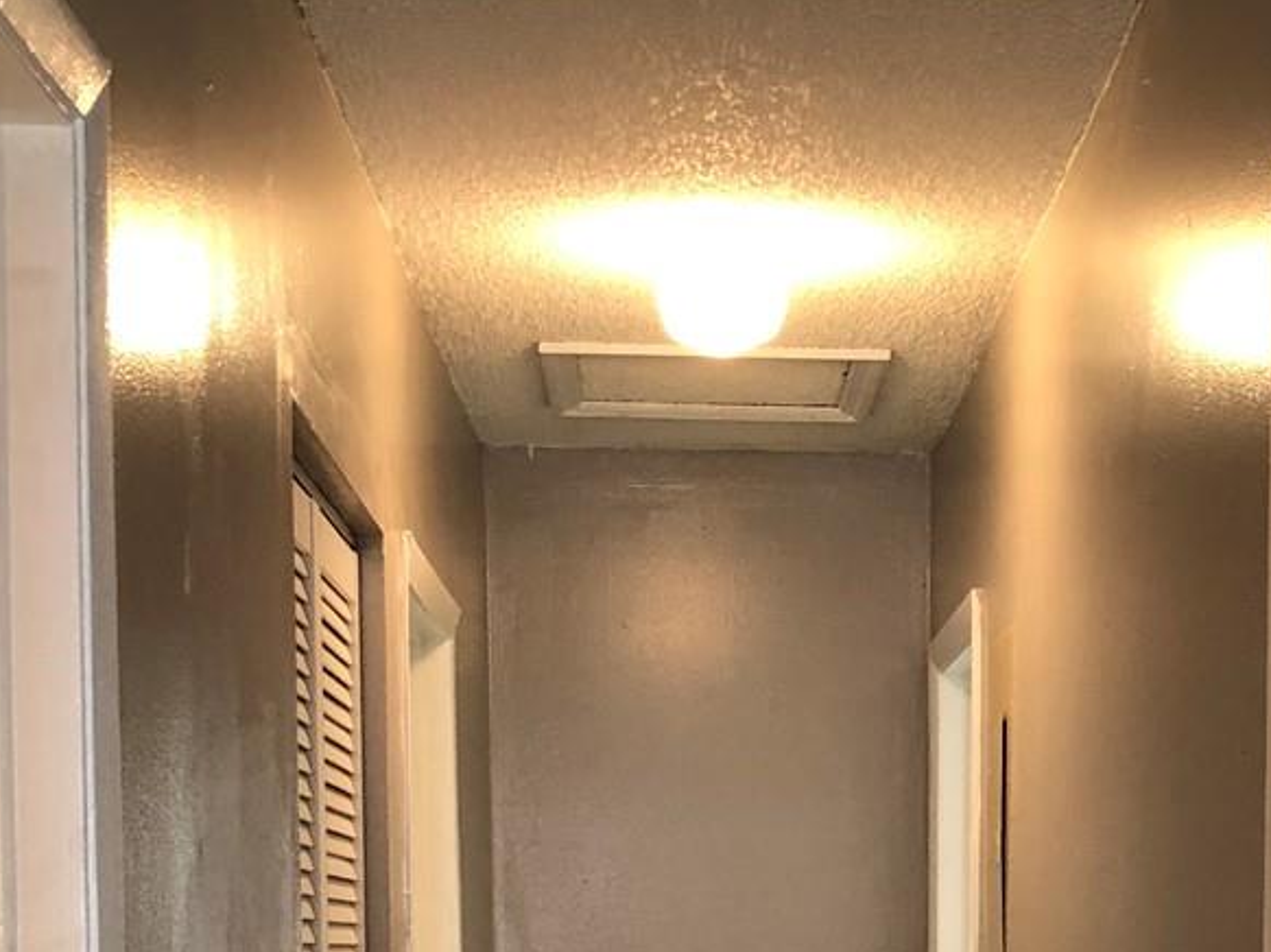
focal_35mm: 77
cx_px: 874
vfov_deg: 17.8
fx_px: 2826
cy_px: 1258
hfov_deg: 25.2
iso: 40
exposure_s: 1/20
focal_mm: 3.99
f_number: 1.8
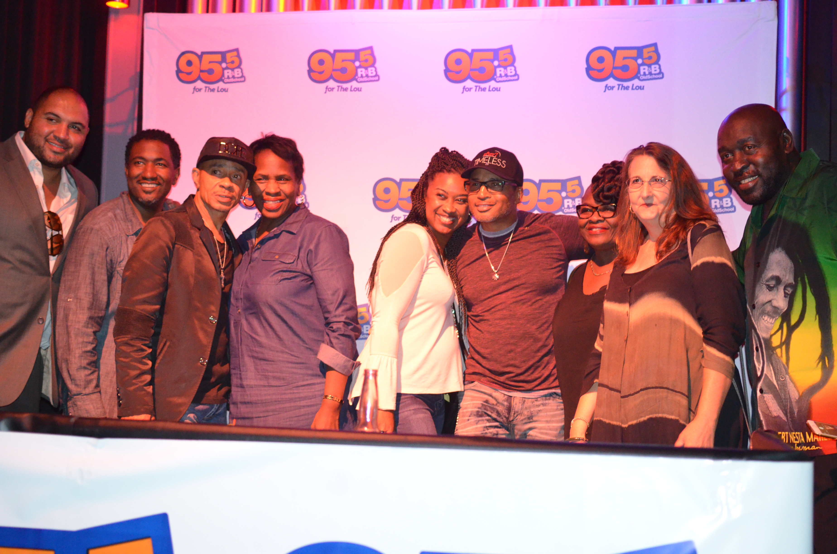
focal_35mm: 52
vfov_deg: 25.6
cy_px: 277
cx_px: 418
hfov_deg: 37.9
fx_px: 1218
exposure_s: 1/60
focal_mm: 35
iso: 3200
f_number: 2.8
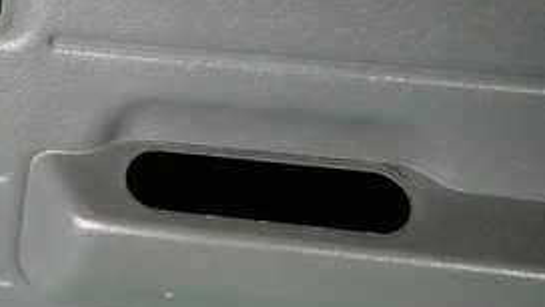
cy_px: 46
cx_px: 38
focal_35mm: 60
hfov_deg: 32.8
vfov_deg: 19.8
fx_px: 867
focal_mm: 4.5
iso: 400
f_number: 2
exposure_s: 1/30
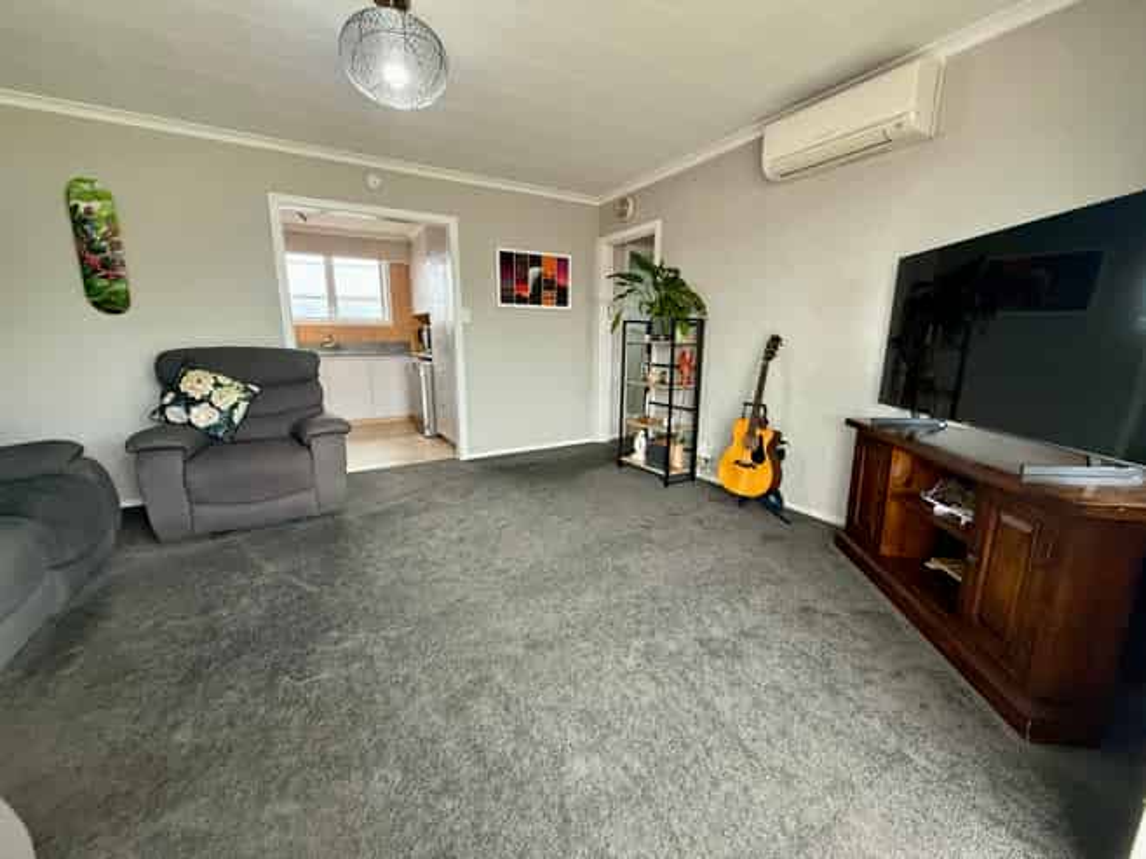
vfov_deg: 85.6
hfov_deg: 102.1
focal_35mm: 14
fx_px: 463
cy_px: 430
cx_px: 573
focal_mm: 2.22
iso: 250
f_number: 2.2
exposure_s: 1/99
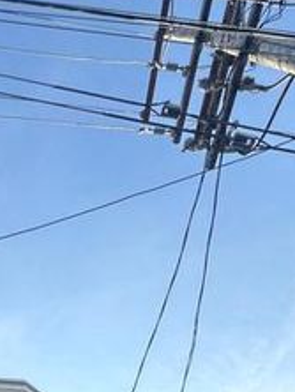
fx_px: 476
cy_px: 506
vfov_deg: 33.3
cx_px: -18
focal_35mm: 42
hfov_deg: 31.2
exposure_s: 1/720
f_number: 2.2
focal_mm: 2.22
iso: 40
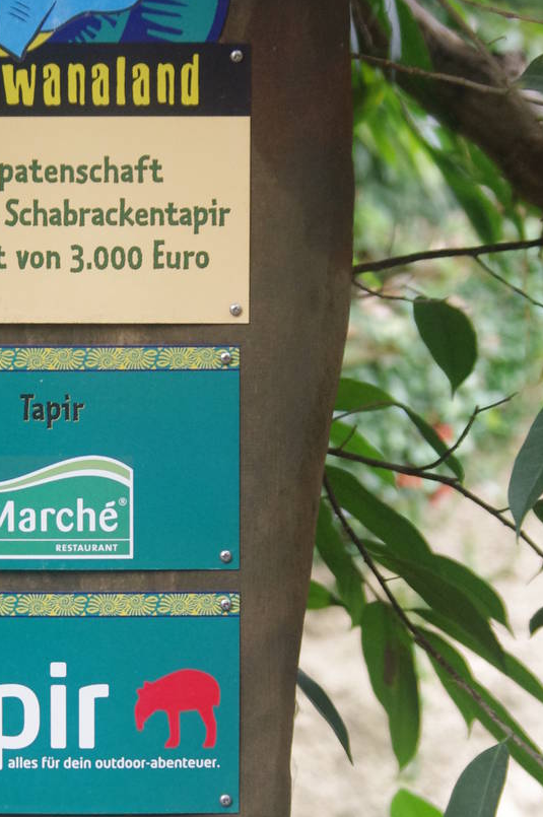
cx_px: 30
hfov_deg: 7.9
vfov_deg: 11.9
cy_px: 543
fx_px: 3922
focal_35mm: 173
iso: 1600
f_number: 4.5
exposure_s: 1/125
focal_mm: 57.5
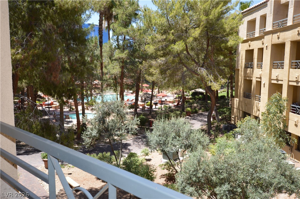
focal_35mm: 30
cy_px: 100
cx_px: 150
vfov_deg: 43.5
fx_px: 250
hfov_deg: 62.0
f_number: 6.3
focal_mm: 20
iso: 100
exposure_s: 1/160
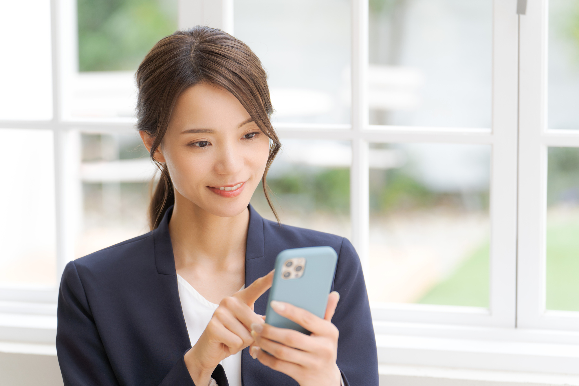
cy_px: 193
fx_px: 1817
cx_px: 290
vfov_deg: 12.1
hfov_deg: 18.1
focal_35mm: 113
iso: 250
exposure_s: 1/500
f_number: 3.2
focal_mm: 113
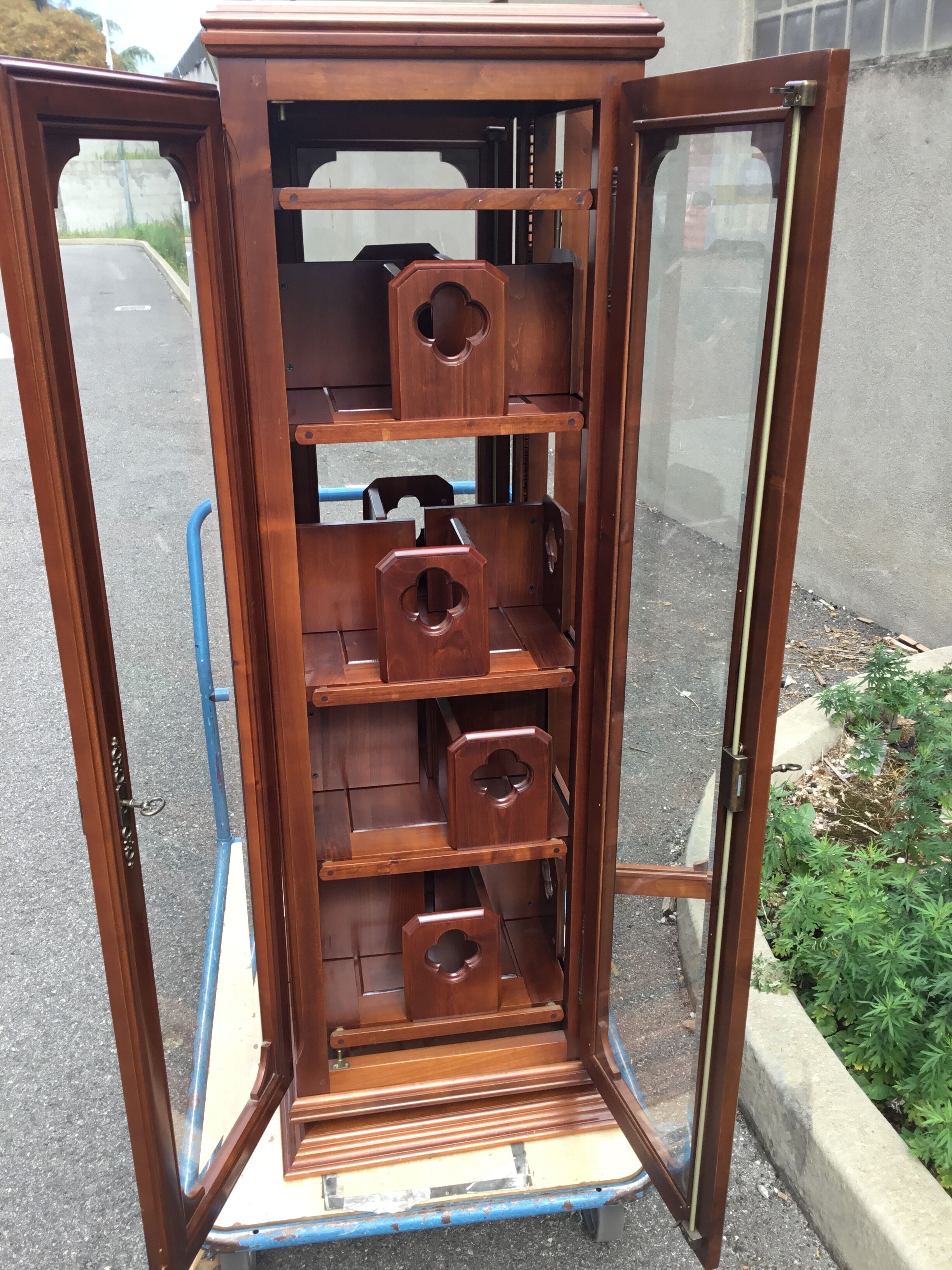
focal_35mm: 31
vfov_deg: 58.4
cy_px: 635
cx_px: 476
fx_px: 1137
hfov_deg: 45.4
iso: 25
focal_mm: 3.3
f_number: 2.4
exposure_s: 1/100
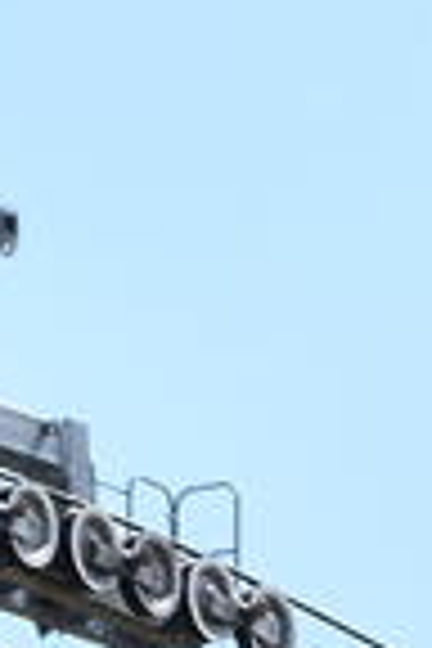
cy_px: 922
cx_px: 1202
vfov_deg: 1.7
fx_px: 22462
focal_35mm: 1248
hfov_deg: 1.1
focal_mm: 116
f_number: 8
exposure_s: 1/250
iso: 100
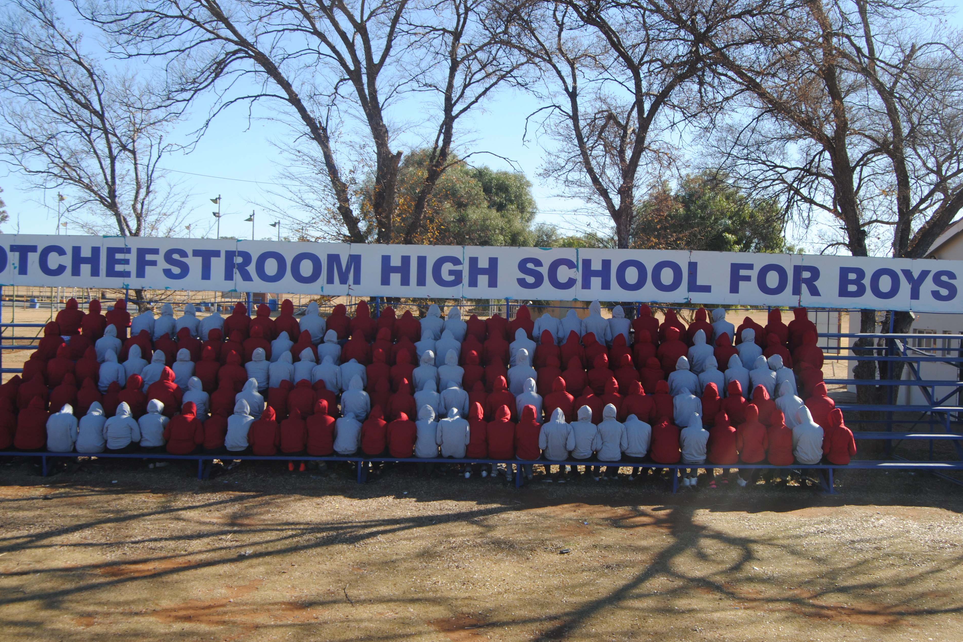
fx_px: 1070
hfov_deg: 48.5
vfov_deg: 33.4
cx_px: 475
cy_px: 318
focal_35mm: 40
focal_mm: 26
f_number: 8
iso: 100
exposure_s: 1/125
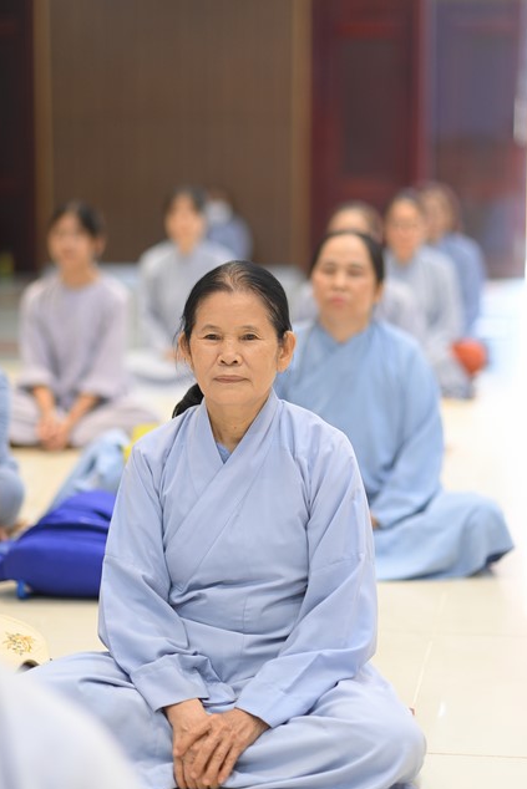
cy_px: 403
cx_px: 263
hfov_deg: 15.7
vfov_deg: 23.4
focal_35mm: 87
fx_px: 1909
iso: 800
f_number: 2
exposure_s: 1/160
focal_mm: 85
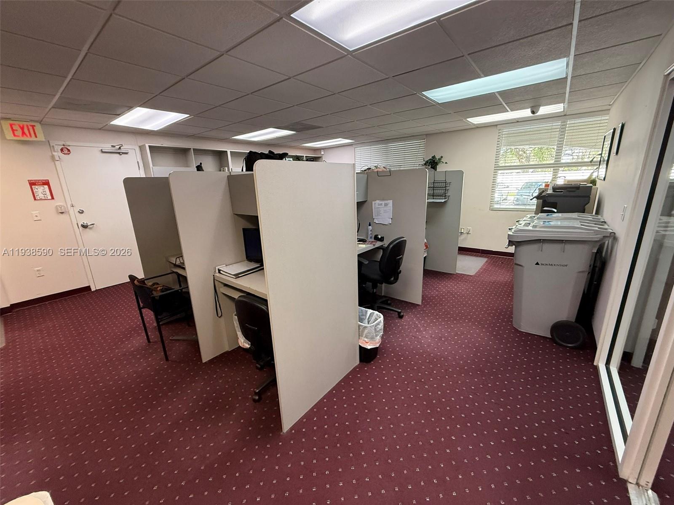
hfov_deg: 102.1
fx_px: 273
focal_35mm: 14
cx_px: 337
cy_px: 252
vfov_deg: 85.7
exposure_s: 1/120
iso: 320
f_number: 2.2
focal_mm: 2.22
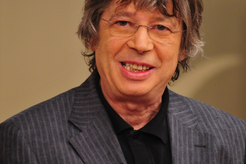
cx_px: 139
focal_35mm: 432
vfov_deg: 3.2
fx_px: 2952
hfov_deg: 4.8
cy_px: 63
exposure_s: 1/125
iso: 1600
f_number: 2.8
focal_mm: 200
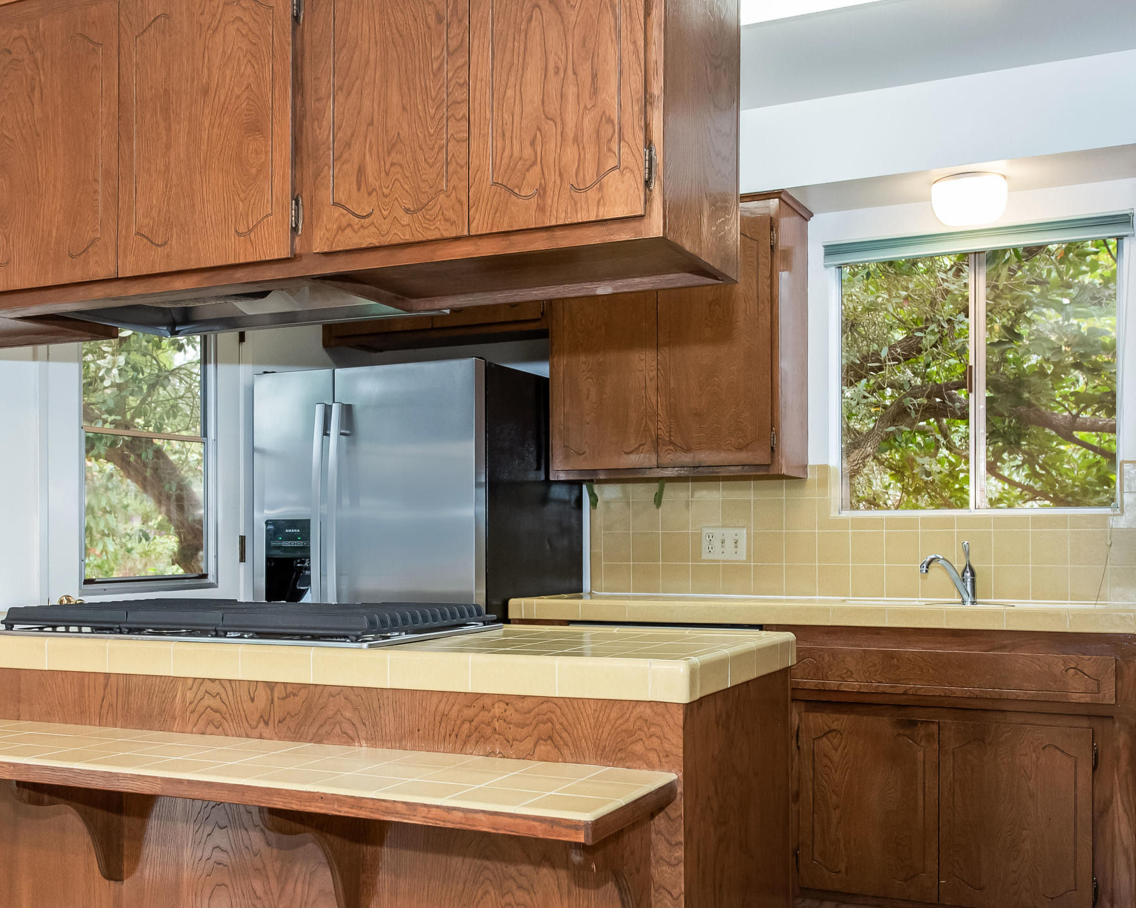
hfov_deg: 47.9
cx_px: 546
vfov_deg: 38.9
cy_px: 572
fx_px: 1278
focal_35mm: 38
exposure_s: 1/60
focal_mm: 24
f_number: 7.1
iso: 1600
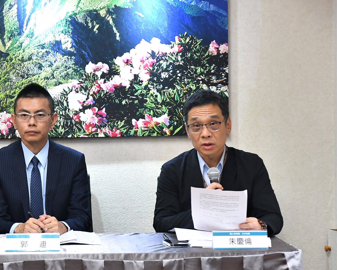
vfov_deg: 25.6
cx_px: 135
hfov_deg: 31.6
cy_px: 134
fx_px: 594
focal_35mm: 60
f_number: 2.8
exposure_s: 1/125
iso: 800
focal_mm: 35
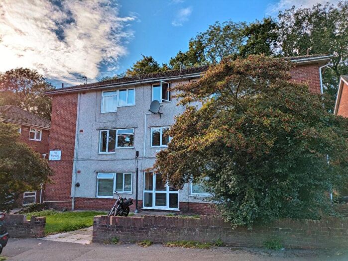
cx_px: 174
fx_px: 251
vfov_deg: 54.9
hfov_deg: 69.4
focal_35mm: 25
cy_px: 130
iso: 29
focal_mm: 5.43
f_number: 1.89
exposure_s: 1/2959
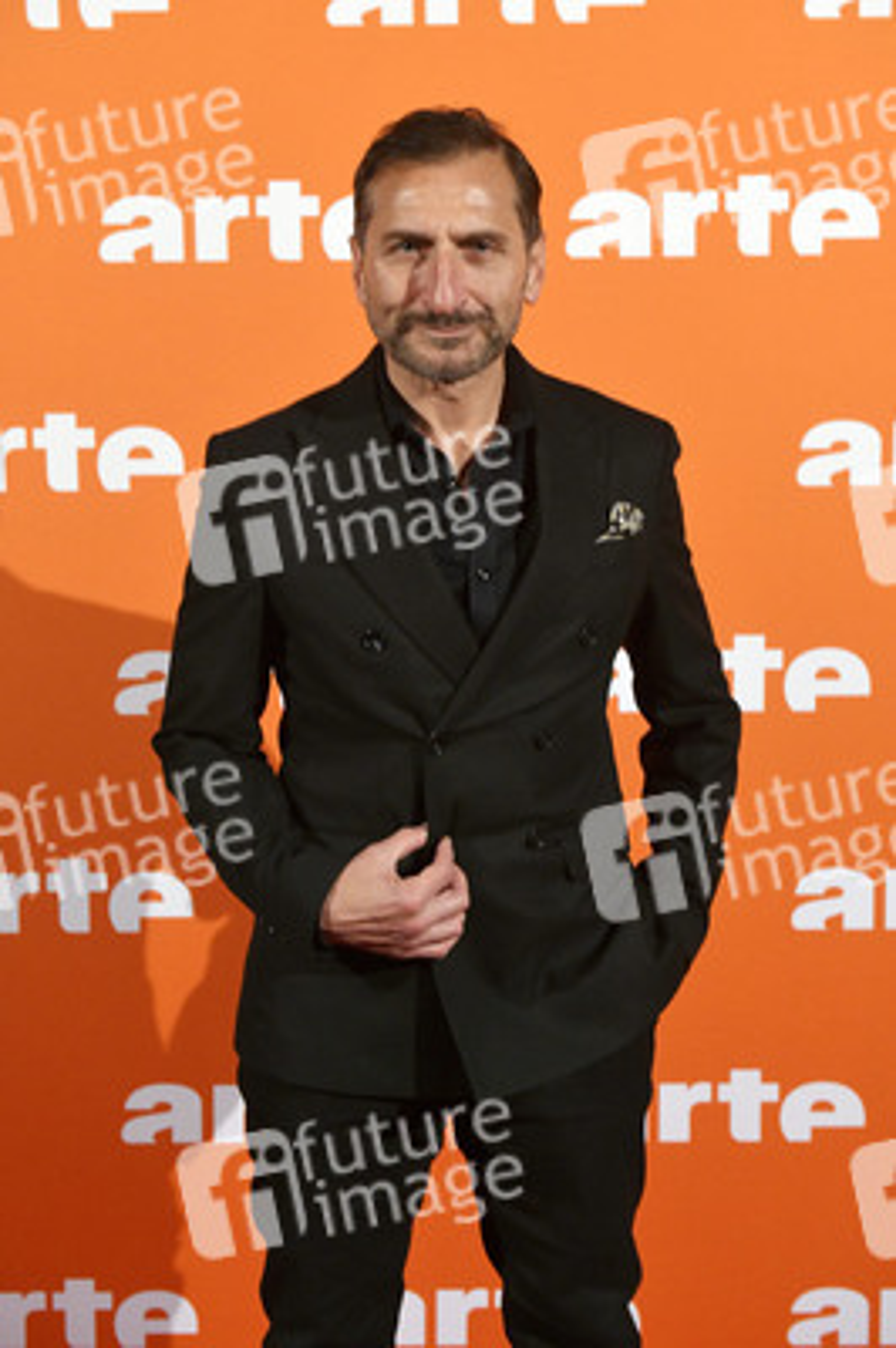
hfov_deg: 24.2
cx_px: 448
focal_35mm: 56
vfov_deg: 35.7
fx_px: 2094
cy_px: 674
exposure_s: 1/160
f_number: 7.1
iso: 2000
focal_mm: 56
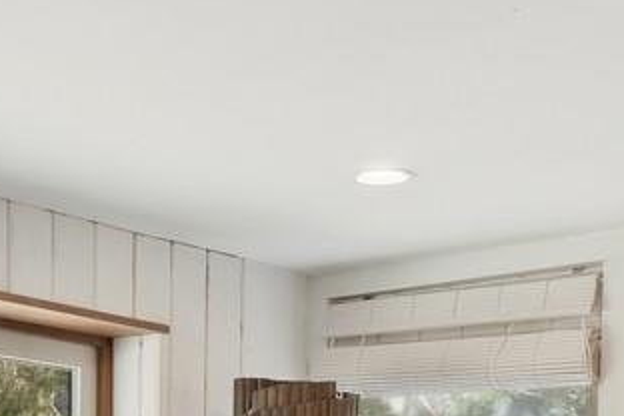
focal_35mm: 104
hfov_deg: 19.6
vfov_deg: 12.4
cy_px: 646
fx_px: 1803
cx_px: 202
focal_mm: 18
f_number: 8
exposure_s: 1/200
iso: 800
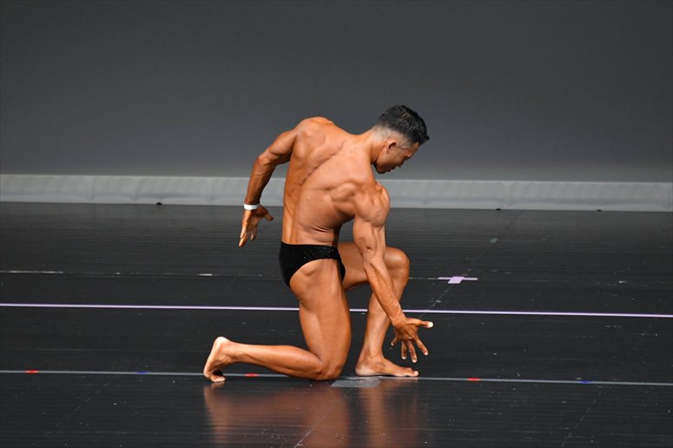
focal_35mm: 450
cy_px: 224
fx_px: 8409
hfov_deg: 4.6
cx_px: 336
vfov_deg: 3.1
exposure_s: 1/400
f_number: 5.6
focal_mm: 300
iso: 4000
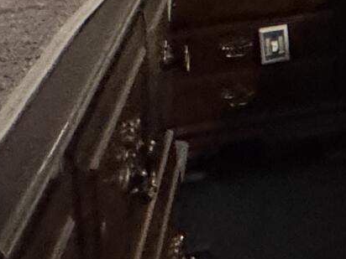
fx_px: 1020
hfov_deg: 12.7
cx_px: 916
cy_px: -201
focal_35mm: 102
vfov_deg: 13.2
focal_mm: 2.22
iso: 500
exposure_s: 1/60
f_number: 2.2
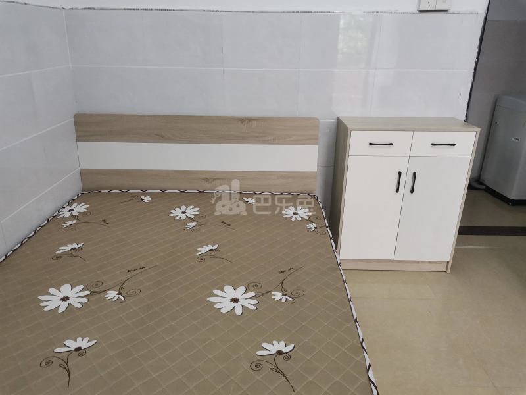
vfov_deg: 53.1
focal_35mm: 26
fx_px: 395
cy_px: 198
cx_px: 263
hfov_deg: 67.3
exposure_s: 1/50
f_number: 1.8
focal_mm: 4.75
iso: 400
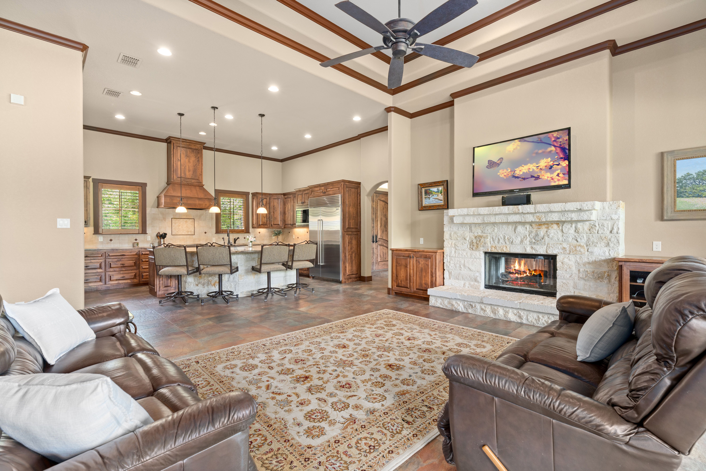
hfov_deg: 96.7
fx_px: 314
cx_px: 353
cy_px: 236
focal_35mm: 16
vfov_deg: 73.7
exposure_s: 1/1.25
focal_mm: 16
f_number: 7.1
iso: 320
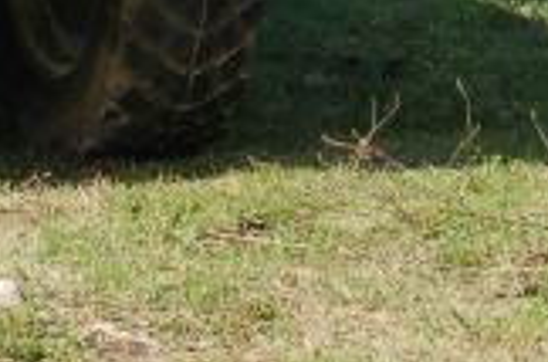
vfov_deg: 6.2
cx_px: -247
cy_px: -352
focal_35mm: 215
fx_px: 3270
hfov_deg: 9.3
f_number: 10
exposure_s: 1/250
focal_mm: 29
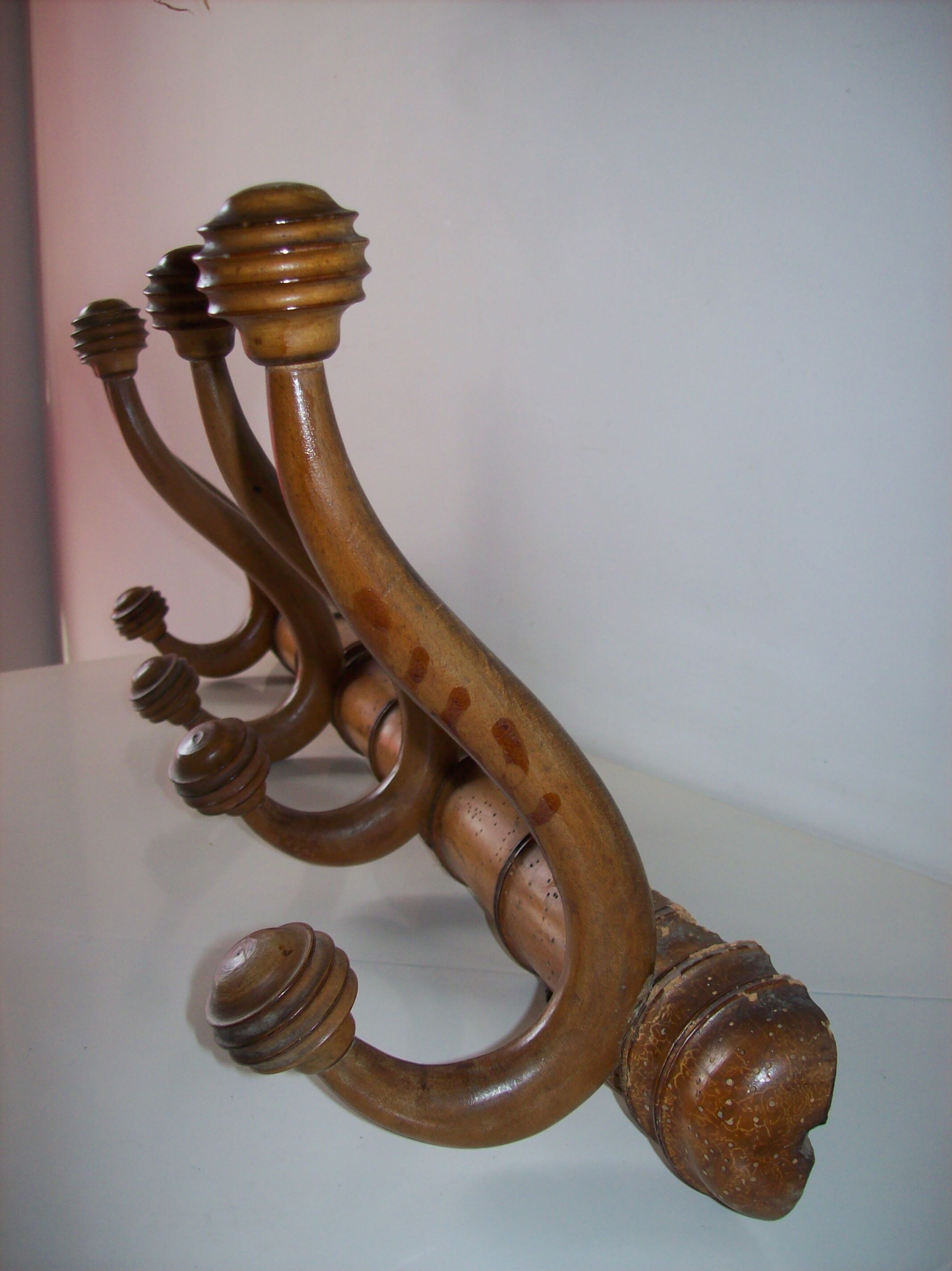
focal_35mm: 36
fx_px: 1321
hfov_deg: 39.6
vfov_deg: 51.4
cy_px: 636
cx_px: 476
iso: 80
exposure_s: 1/64
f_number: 2.7
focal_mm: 6
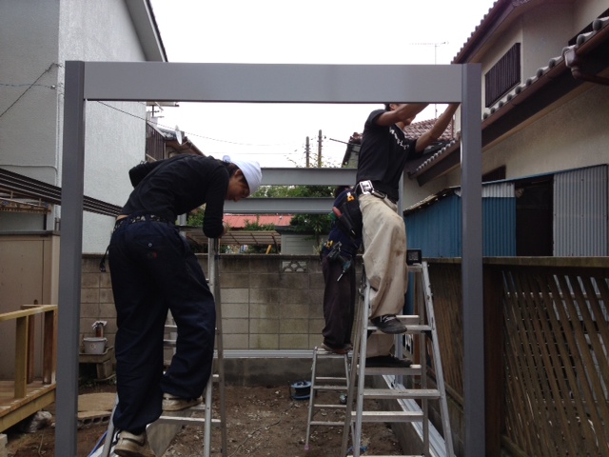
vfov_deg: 40.7
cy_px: 228
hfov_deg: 52.6
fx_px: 616
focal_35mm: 35
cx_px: 304
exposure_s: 1/699
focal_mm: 4.28
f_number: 2.4
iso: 64
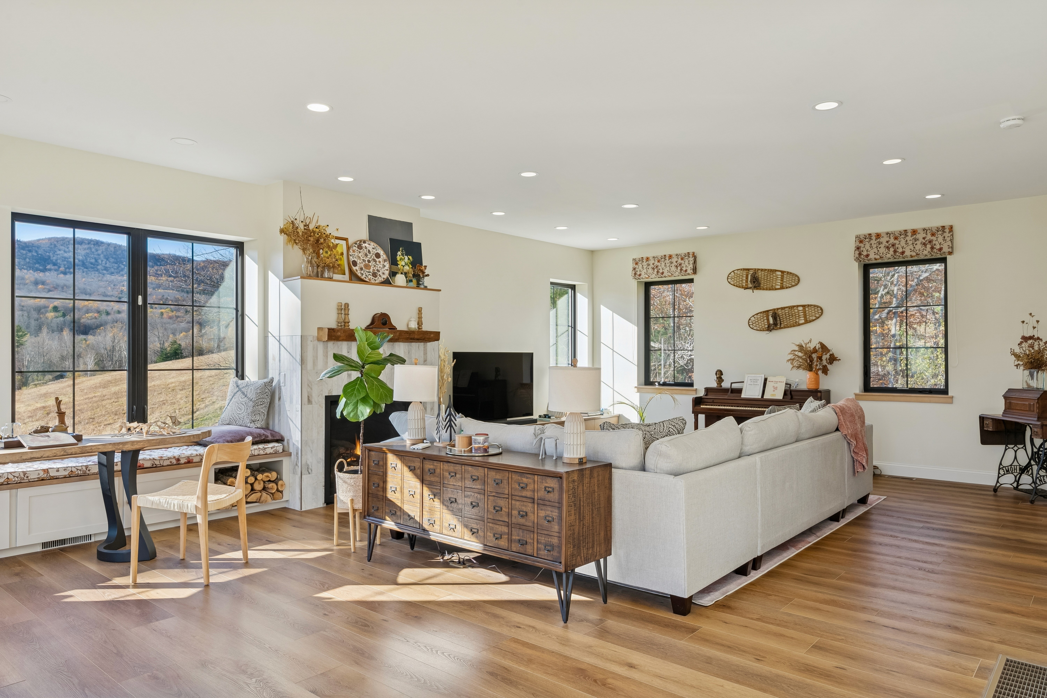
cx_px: 524
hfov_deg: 76.1
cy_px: 349
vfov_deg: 55.1
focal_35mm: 23
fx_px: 669
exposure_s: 1/40
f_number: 11
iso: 320
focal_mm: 23
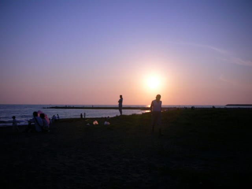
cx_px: 126
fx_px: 255
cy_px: 94
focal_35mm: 35
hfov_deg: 52.6
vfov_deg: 40.7
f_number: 8.5
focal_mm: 5.8
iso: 50
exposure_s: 1/250
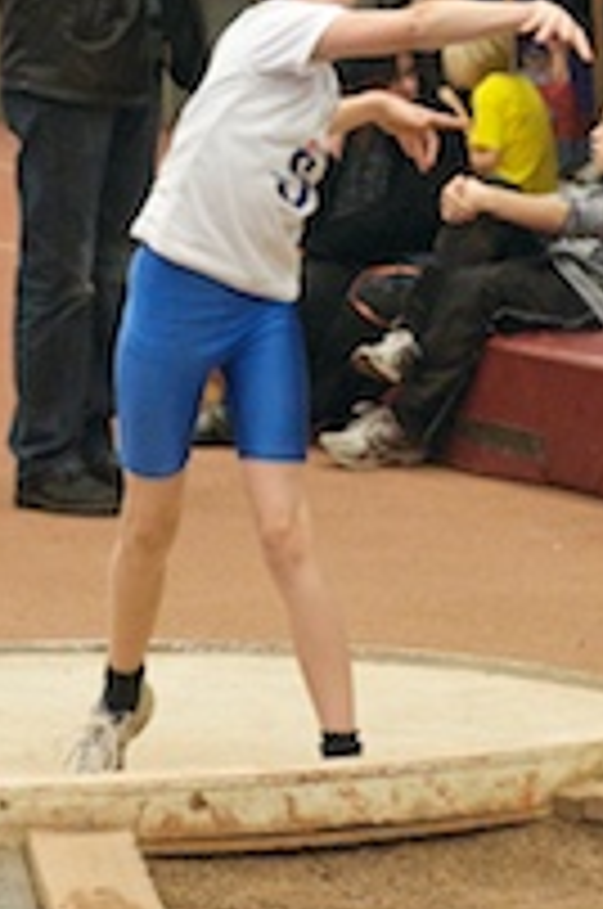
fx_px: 6555
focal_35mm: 260
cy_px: 158
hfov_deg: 5.3
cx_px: 286
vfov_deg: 7.9
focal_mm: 70
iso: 3200
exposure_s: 1/100
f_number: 4.5
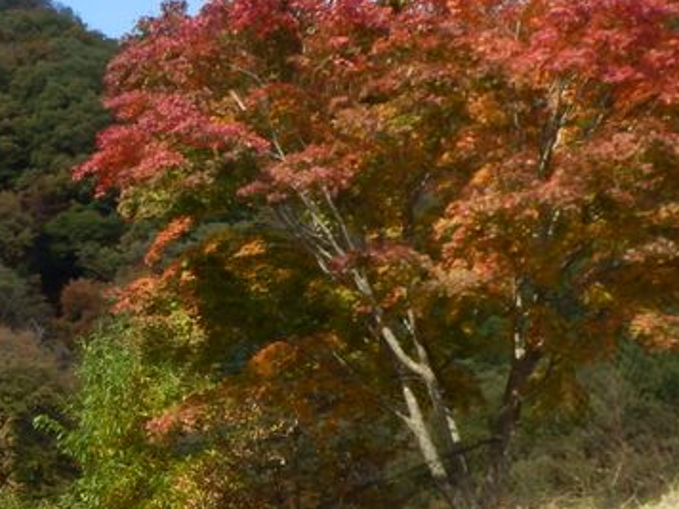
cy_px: 337
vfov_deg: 14.9
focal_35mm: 99
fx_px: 1942
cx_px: 103
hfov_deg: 19.6
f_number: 4.2
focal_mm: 7.9
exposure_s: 1/320
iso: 80
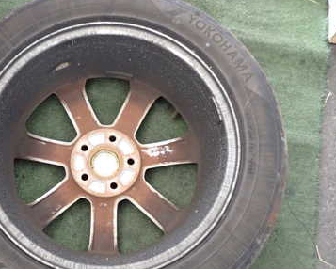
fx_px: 408
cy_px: 168
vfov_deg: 36.3
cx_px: 97
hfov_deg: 43.7
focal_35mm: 41
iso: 800
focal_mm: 4.5
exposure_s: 1/30
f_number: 2
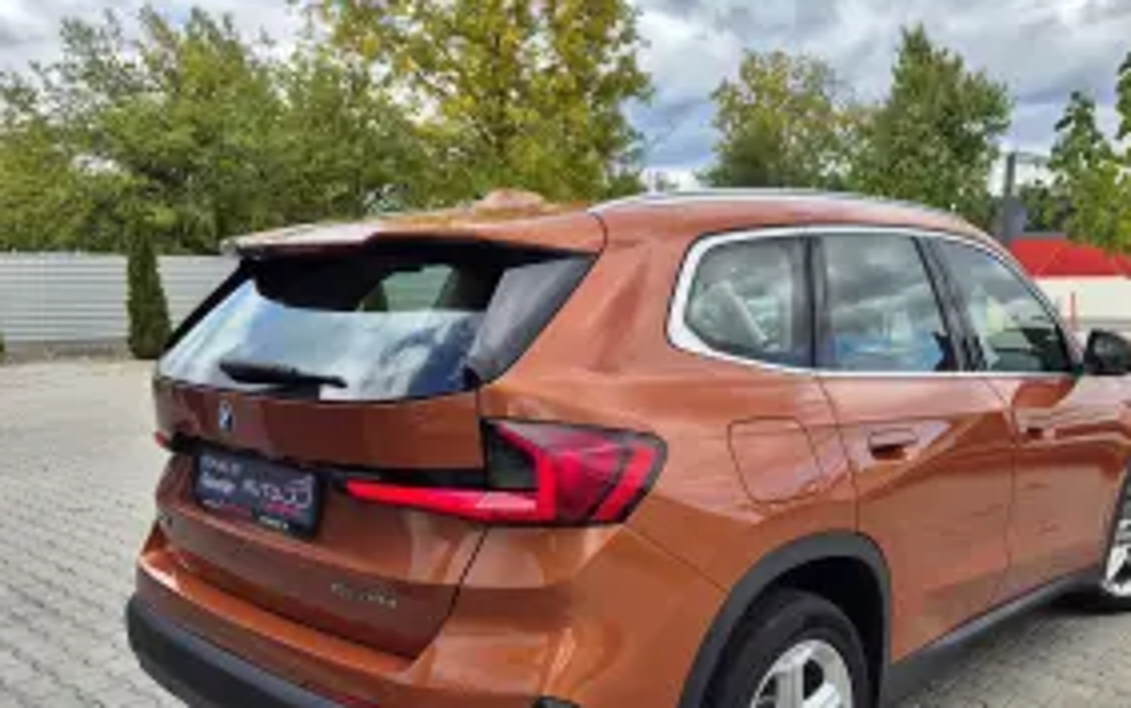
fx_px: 956
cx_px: 651
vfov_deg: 40.0
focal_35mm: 31
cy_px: 484
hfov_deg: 60.9
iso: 25
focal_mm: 5.4
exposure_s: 1/800
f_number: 1.8
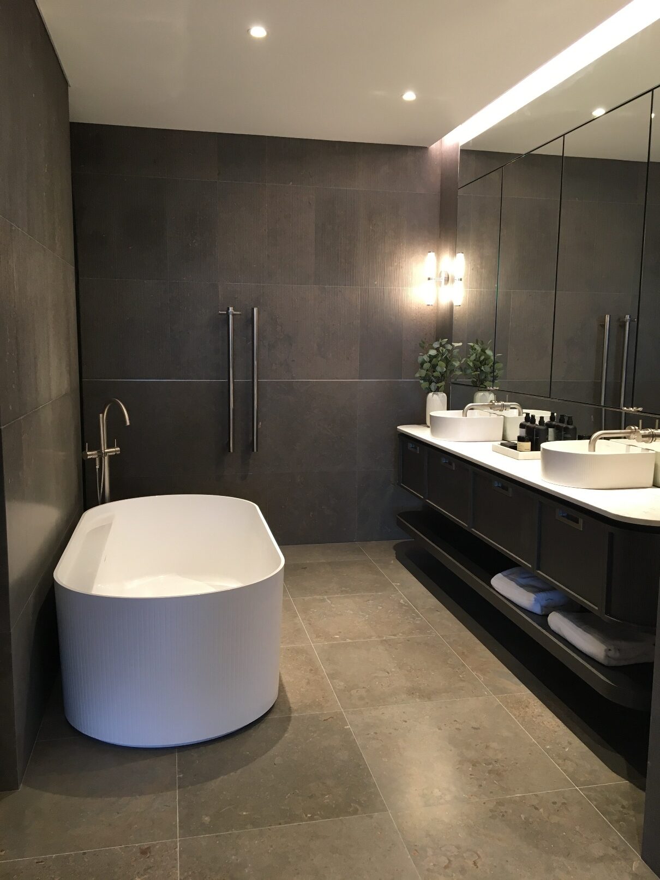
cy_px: 440
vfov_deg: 61.7
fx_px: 737
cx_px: 330
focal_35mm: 29
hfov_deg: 48.2
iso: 80
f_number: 2.2
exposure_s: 1/33
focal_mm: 4.15
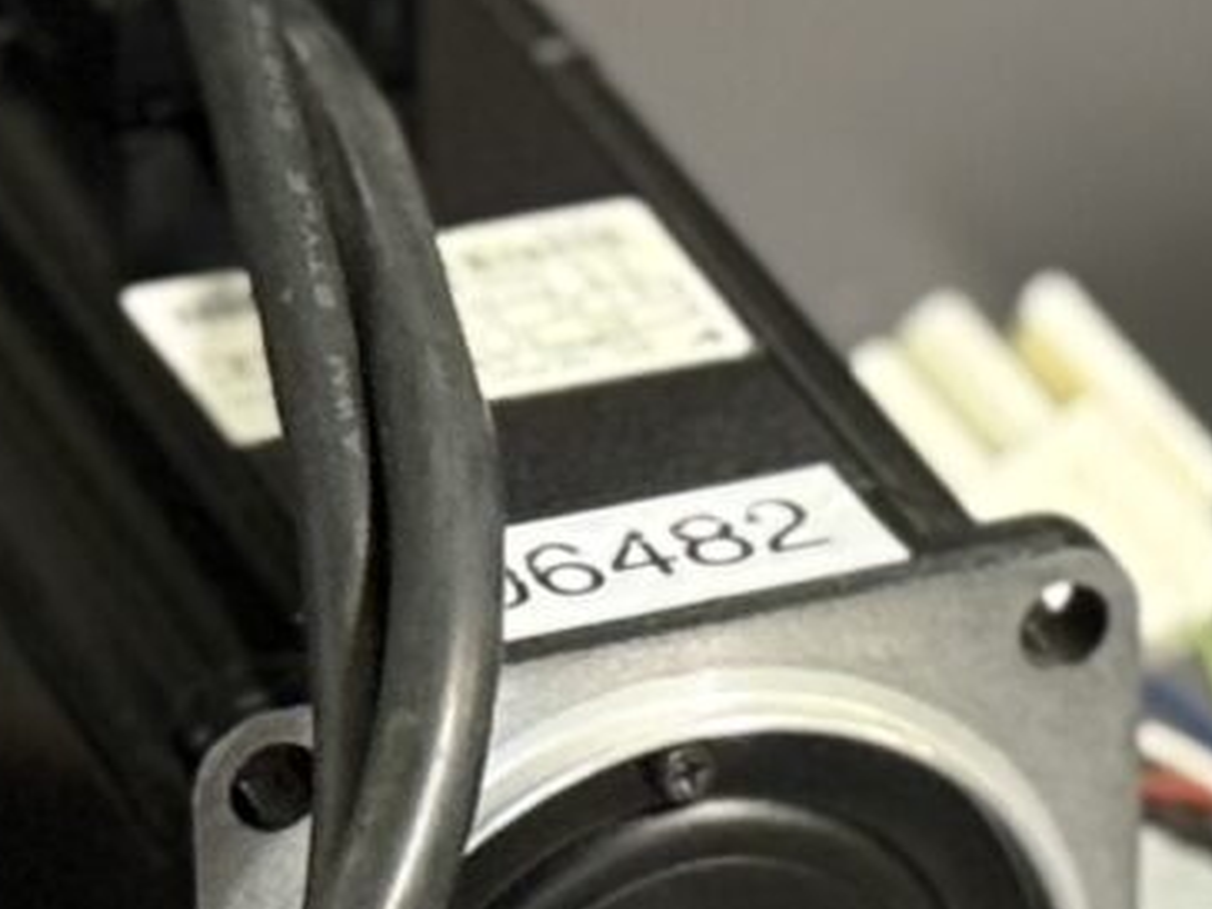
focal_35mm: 338
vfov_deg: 4.4
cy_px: 506
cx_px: 1016
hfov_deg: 5.9
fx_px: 11834
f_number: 1.78
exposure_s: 1/33
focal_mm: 6.76
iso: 320
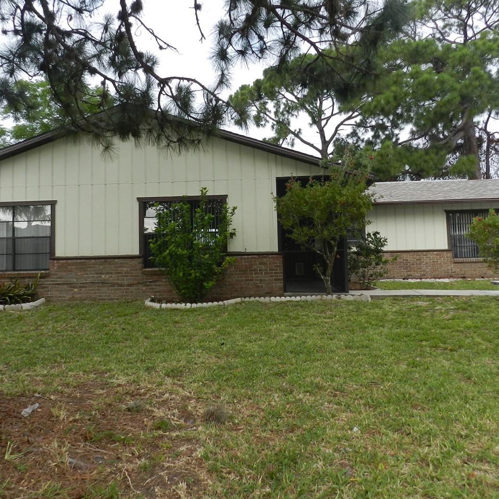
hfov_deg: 52.5
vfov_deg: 52.4
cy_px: 218
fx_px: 506
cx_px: 235
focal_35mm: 31
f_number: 3.4
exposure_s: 1/400
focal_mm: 4
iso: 160
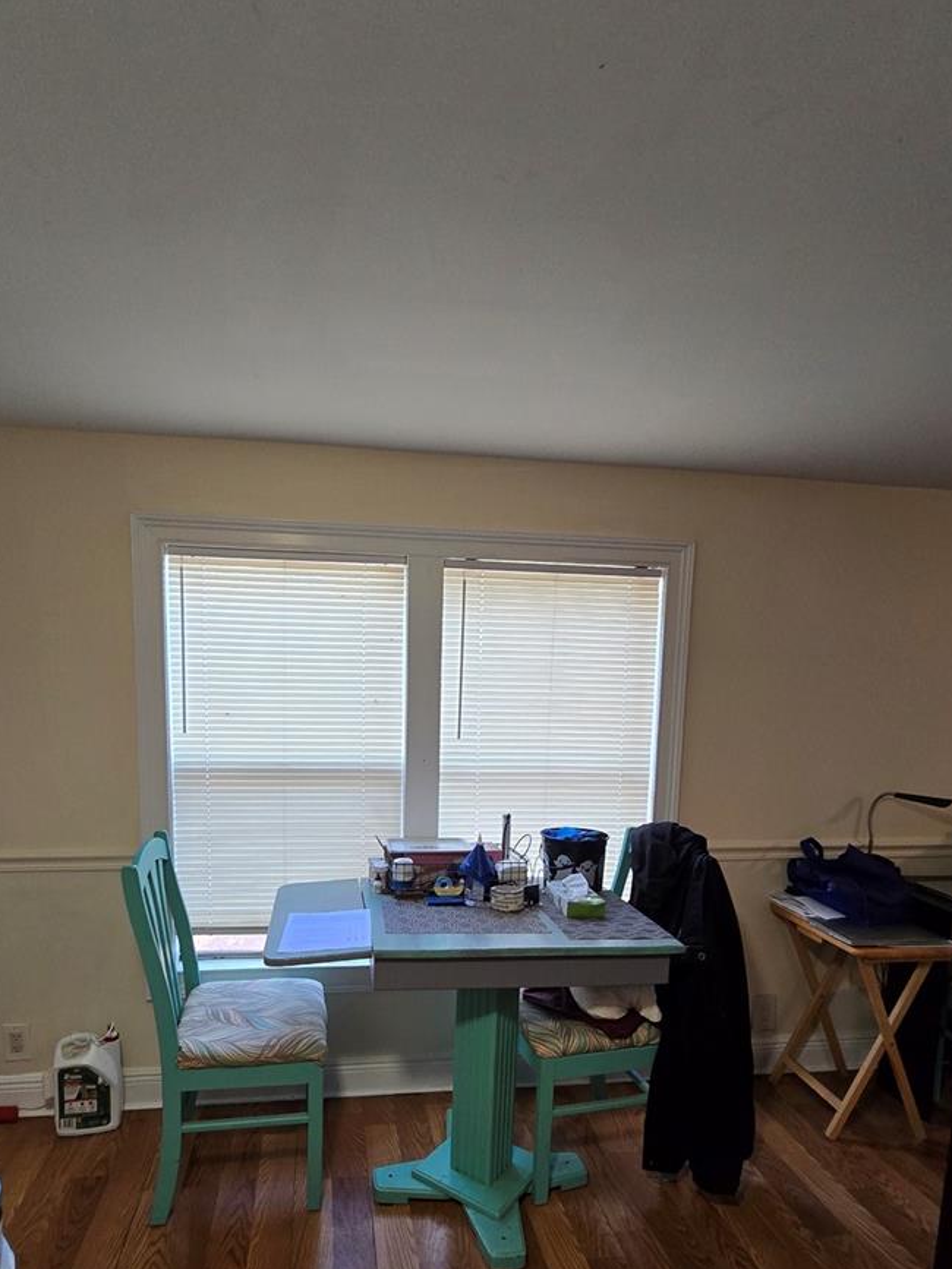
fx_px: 660
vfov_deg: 86.7
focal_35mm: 18
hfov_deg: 71.3
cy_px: 760
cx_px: 414
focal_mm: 2.2
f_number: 2.2
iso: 200
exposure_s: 1/60
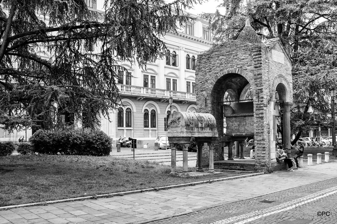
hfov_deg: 53.1
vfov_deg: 36.9
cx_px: 168
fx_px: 337
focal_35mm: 36
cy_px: 112
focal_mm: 24
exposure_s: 1/100
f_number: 5
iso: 100
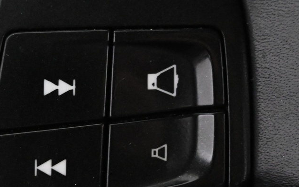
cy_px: 89
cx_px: 63
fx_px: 736
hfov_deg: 22.7
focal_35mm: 90
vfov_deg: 14.5
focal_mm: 23
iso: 6400
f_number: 4.2
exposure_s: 1/40
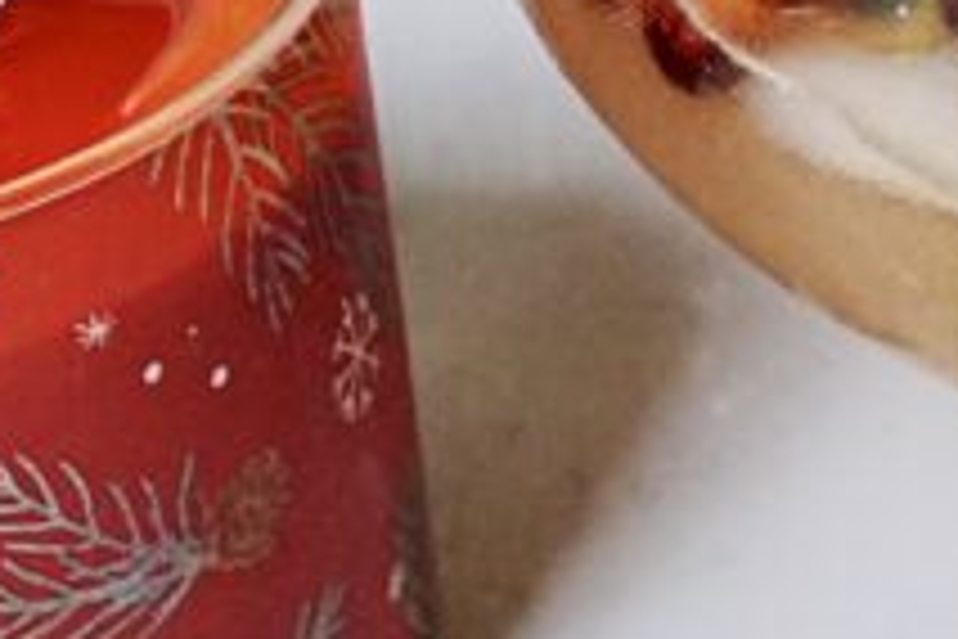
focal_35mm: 199
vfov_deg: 6.8
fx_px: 5293
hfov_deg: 9.5
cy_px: -405
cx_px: 2033
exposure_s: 1/320
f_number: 6.3
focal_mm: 27.6
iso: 4000
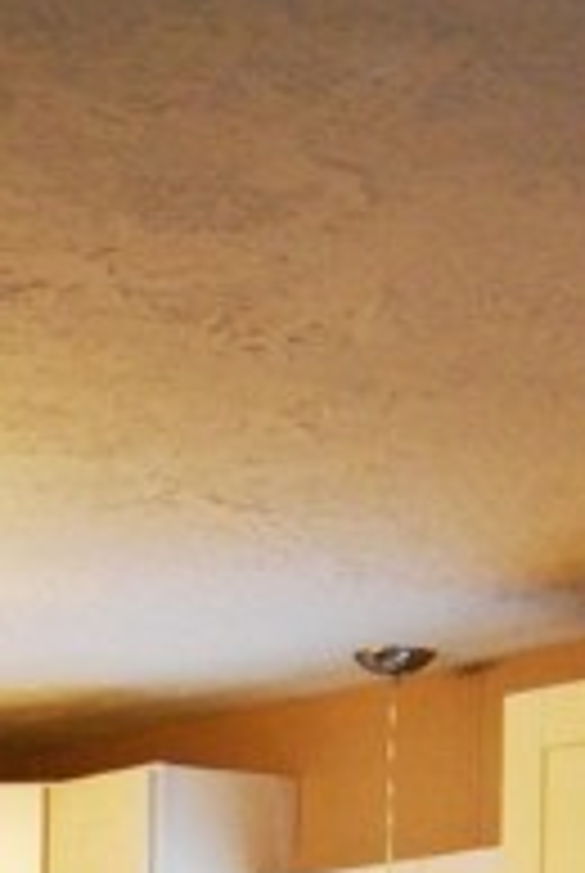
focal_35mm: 107
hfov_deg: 12.7
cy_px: 1364
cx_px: 4
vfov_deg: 17.0
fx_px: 2599
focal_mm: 18
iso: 1100
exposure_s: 1/30
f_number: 3.5
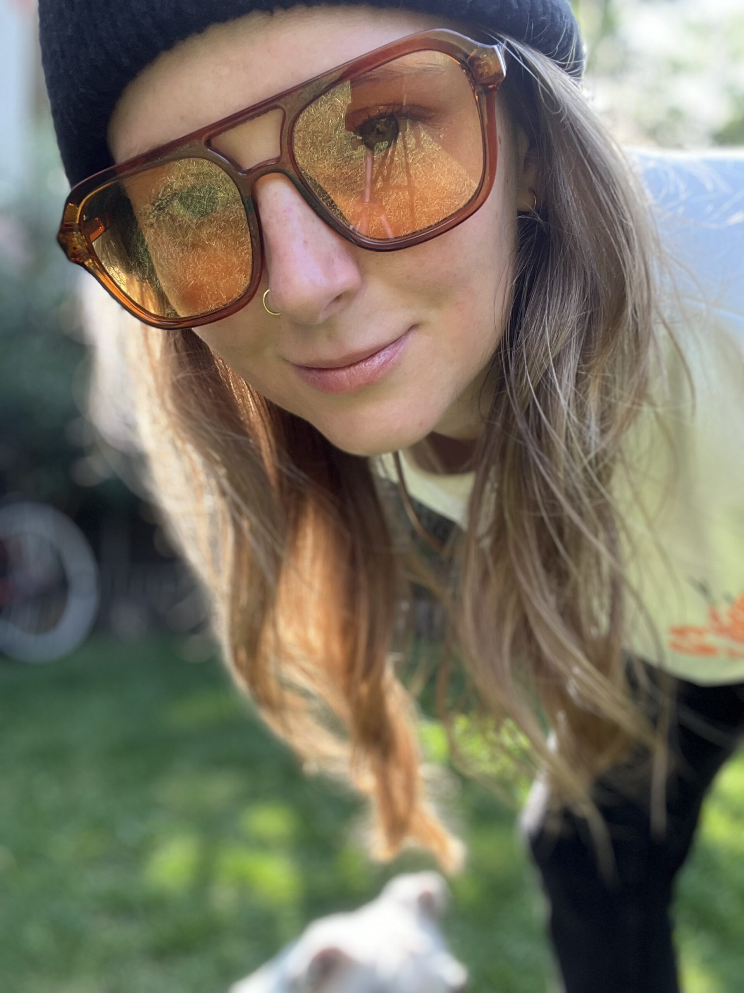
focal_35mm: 30
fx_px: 860
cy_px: 496
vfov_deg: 60.0
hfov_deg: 46.8
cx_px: 372
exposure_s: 1/121
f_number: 2.2
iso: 64
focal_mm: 2.71
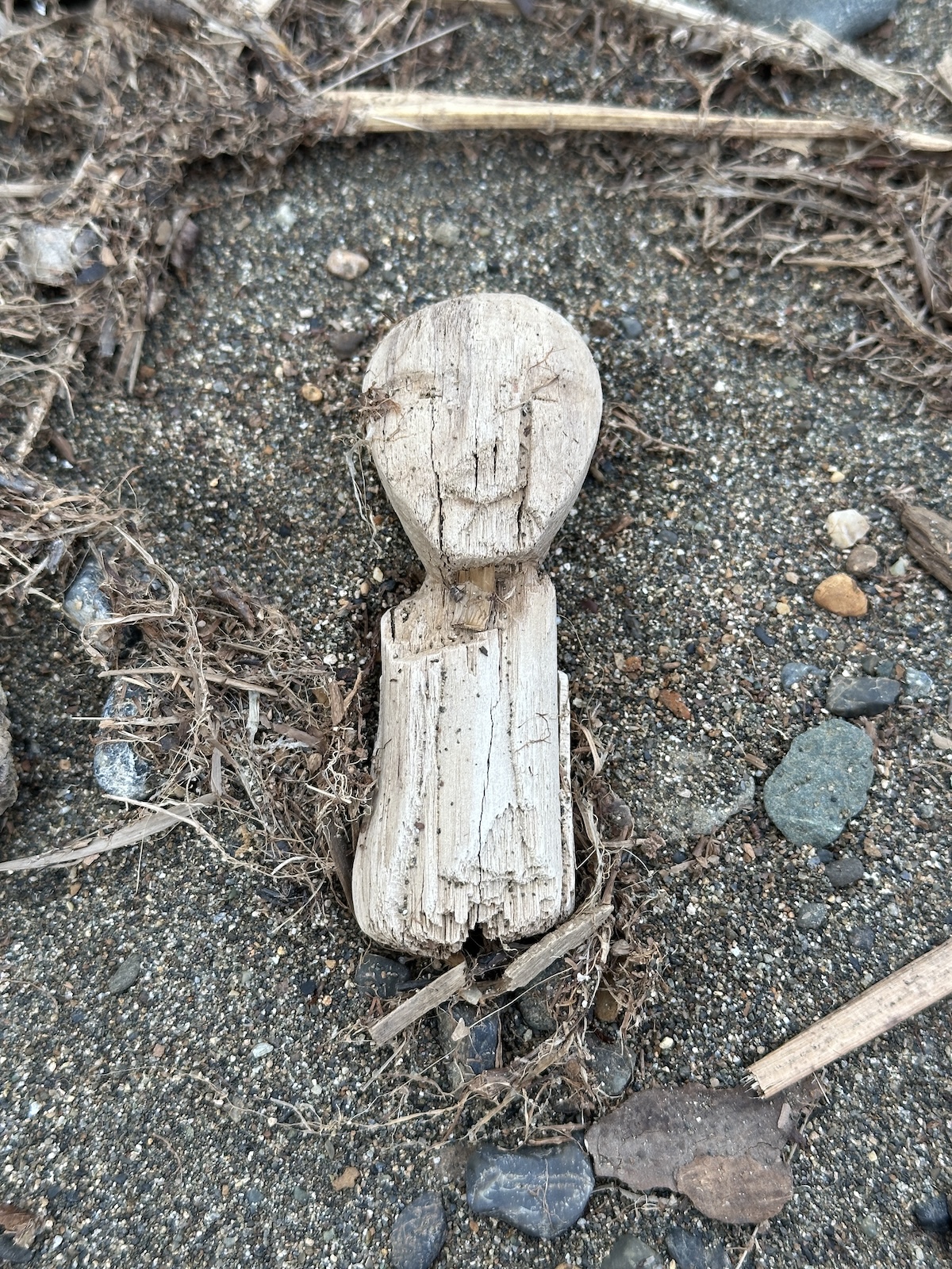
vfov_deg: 39.7
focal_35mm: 48
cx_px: 476
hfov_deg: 30.3
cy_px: 634
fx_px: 1760
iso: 50
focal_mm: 6.86
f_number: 1.78
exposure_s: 1/121
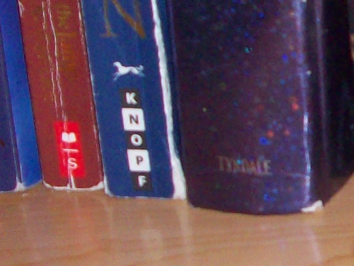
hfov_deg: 13.1
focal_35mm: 136
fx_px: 1391
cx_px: 644
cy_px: 209
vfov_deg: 10.9
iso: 160
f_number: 2.8
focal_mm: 5.7
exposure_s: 1/60
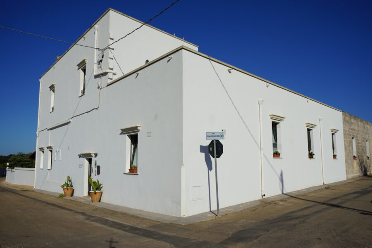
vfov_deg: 45.0
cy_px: 124
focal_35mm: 29
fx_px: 300
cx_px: 186
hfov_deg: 63.6
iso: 100
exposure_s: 1/320
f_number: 14
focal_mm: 29
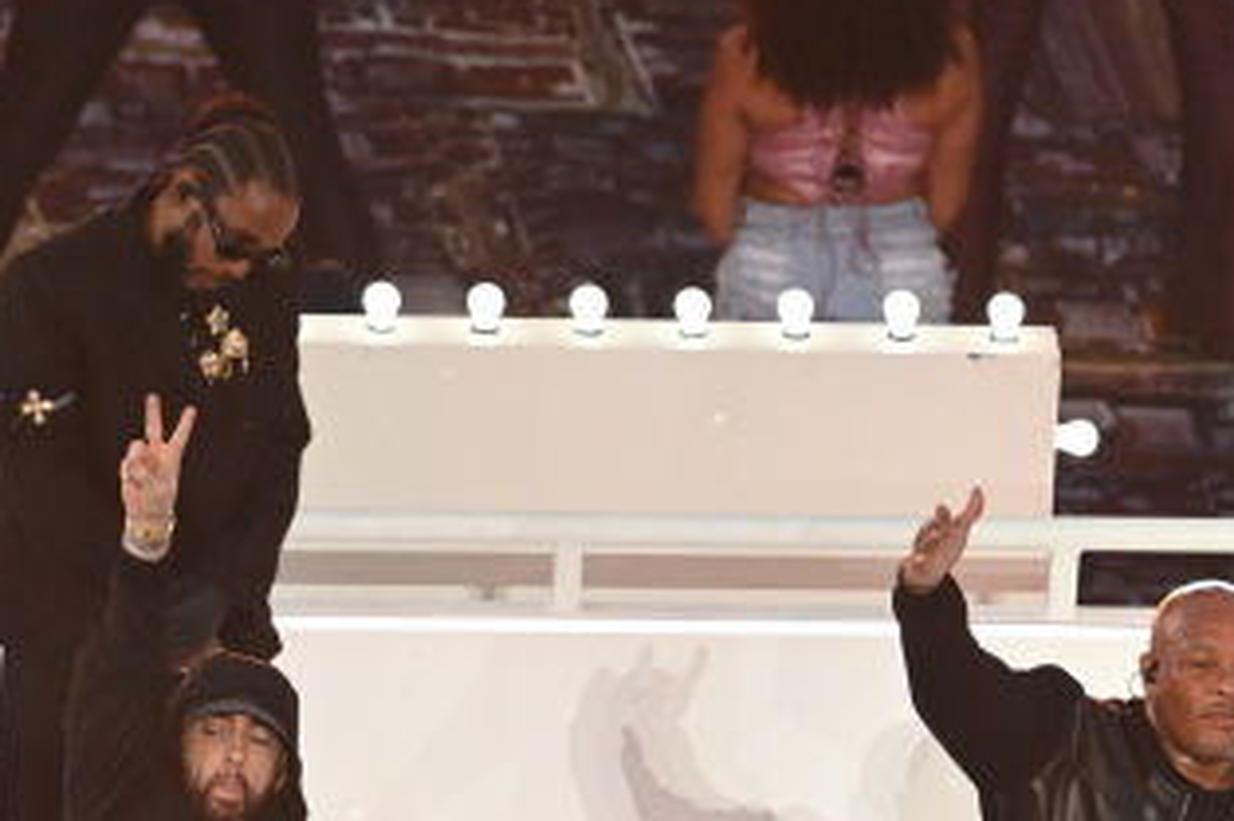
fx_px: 67044
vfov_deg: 0.7
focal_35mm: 1957
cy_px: 972
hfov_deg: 1.1
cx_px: 1501
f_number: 5.6
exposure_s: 1/1000
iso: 5000
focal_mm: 600
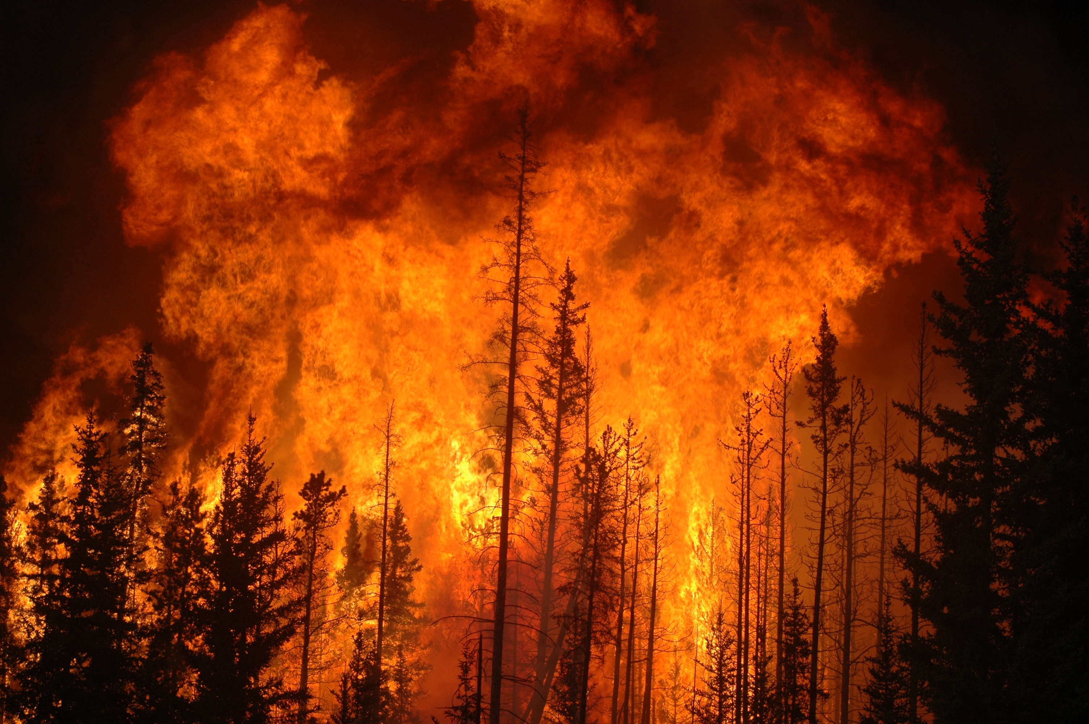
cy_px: 362
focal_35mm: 120
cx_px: 544
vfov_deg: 11.4
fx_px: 3627
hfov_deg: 17.1
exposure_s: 1/320
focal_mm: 80
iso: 200
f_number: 9
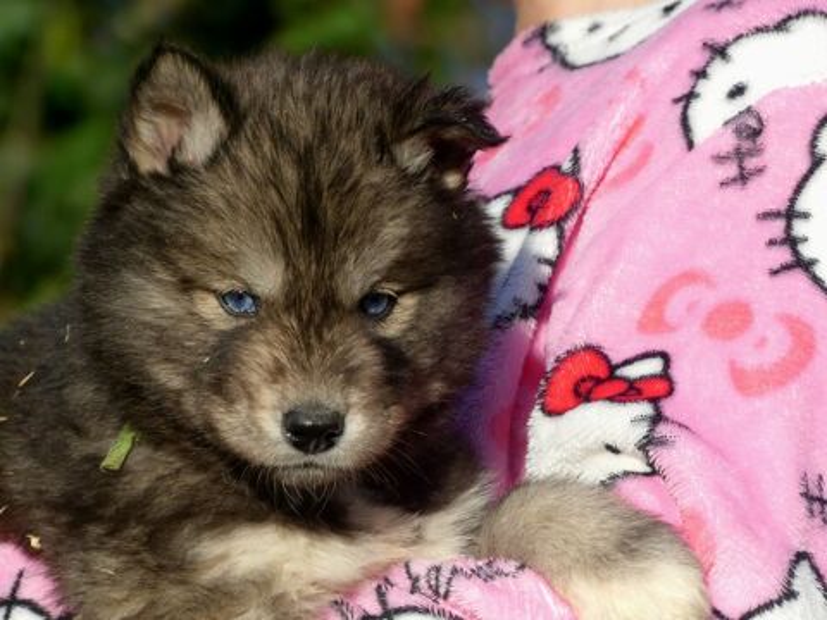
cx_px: 414
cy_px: 310
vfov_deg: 4.0
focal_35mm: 372
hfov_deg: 5.3
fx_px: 8887
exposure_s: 1/1667
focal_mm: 67
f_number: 2.8
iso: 100
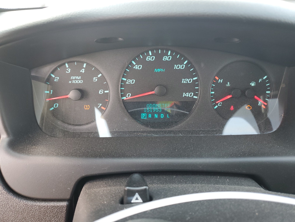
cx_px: 148
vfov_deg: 53.1
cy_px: 111
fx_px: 222
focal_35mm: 26
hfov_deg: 67.3
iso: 61
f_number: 1.5
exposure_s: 1/60.2
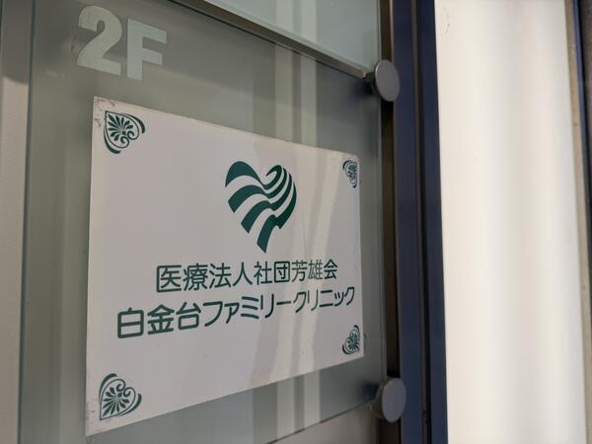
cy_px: 222
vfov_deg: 56.8
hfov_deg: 71.6
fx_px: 410
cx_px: 296
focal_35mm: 24
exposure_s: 1/170
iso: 64
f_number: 1.78
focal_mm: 6.76
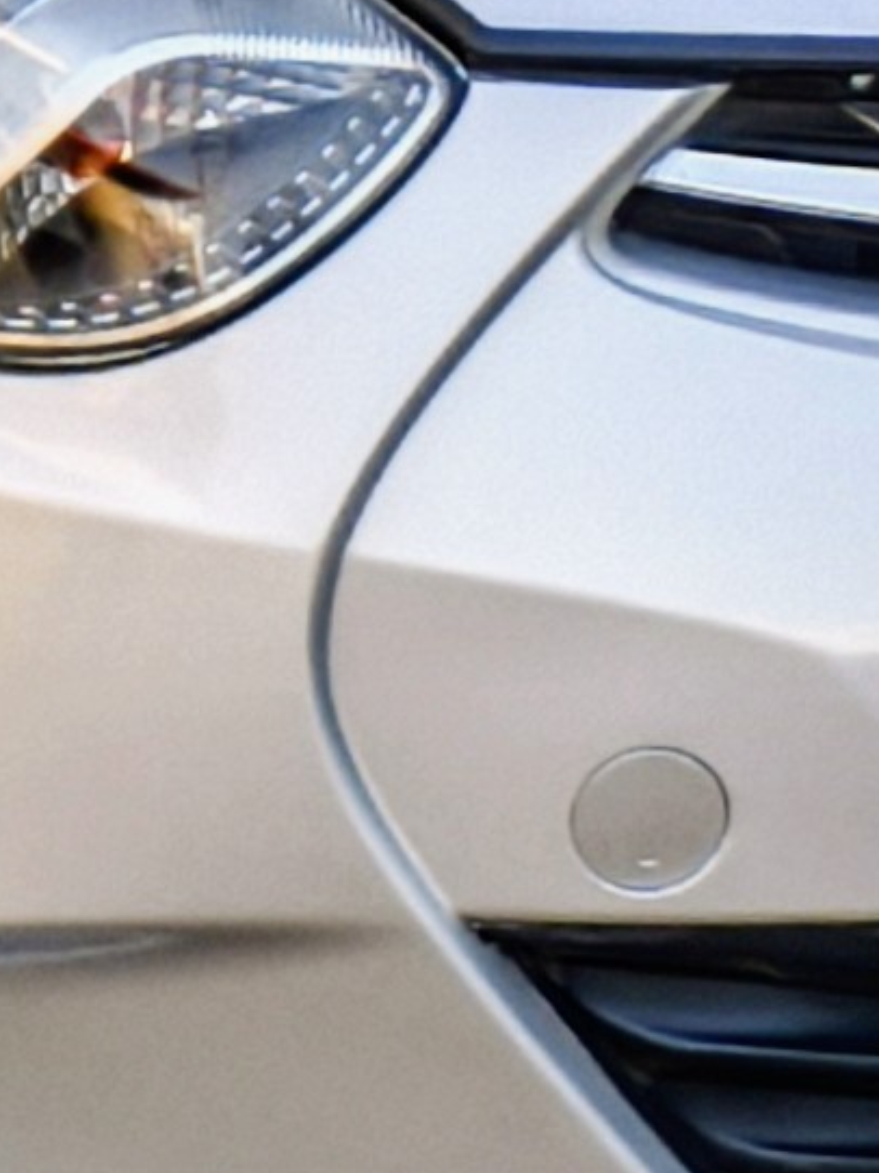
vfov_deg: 5.5
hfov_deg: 4.2
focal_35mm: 356
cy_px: -897
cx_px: 5
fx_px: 12063
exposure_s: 1/303
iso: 100
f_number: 1.85
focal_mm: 7.1
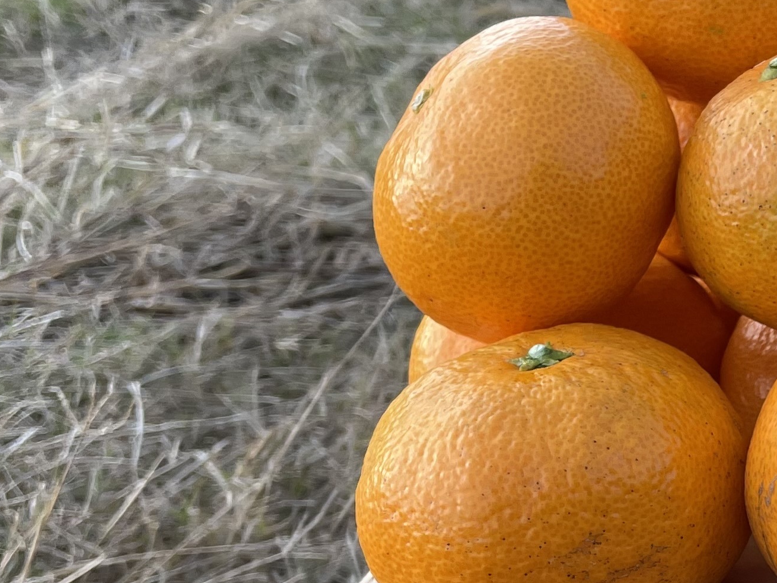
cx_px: 1038
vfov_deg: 17.9
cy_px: 606
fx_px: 1796
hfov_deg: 21.8
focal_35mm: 80
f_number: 1.6
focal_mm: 4.2
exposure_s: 1/326
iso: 32
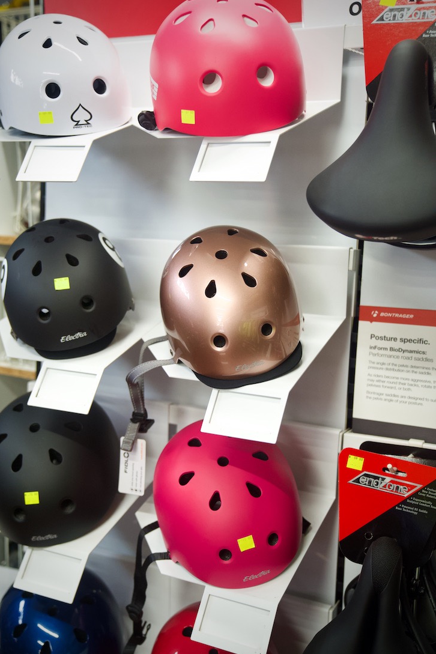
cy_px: 332
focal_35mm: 45
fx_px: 817
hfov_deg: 29.9
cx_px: 208
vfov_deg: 43.6
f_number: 2.8
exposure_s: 1/125
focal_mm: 43
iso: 2500
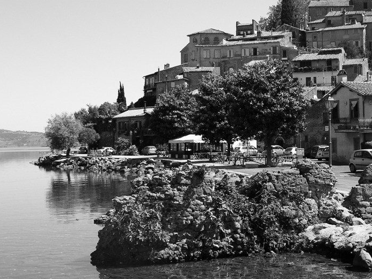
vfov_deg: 21.6
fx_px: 731
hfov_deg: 28.4
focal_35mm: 68
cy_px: 138
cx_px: 239
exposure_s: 1/170
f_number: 5.9
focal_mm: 11.6
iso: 50
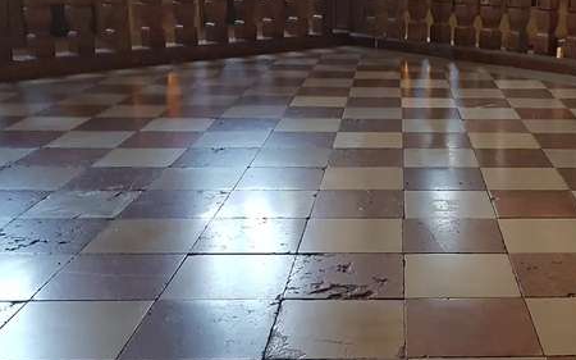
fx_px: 769
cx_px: 470
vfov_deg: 26.3
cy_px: 145
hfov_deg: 39.3
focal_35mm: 49
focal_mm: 4.2
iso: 200
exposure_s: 1/33
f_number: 1.7
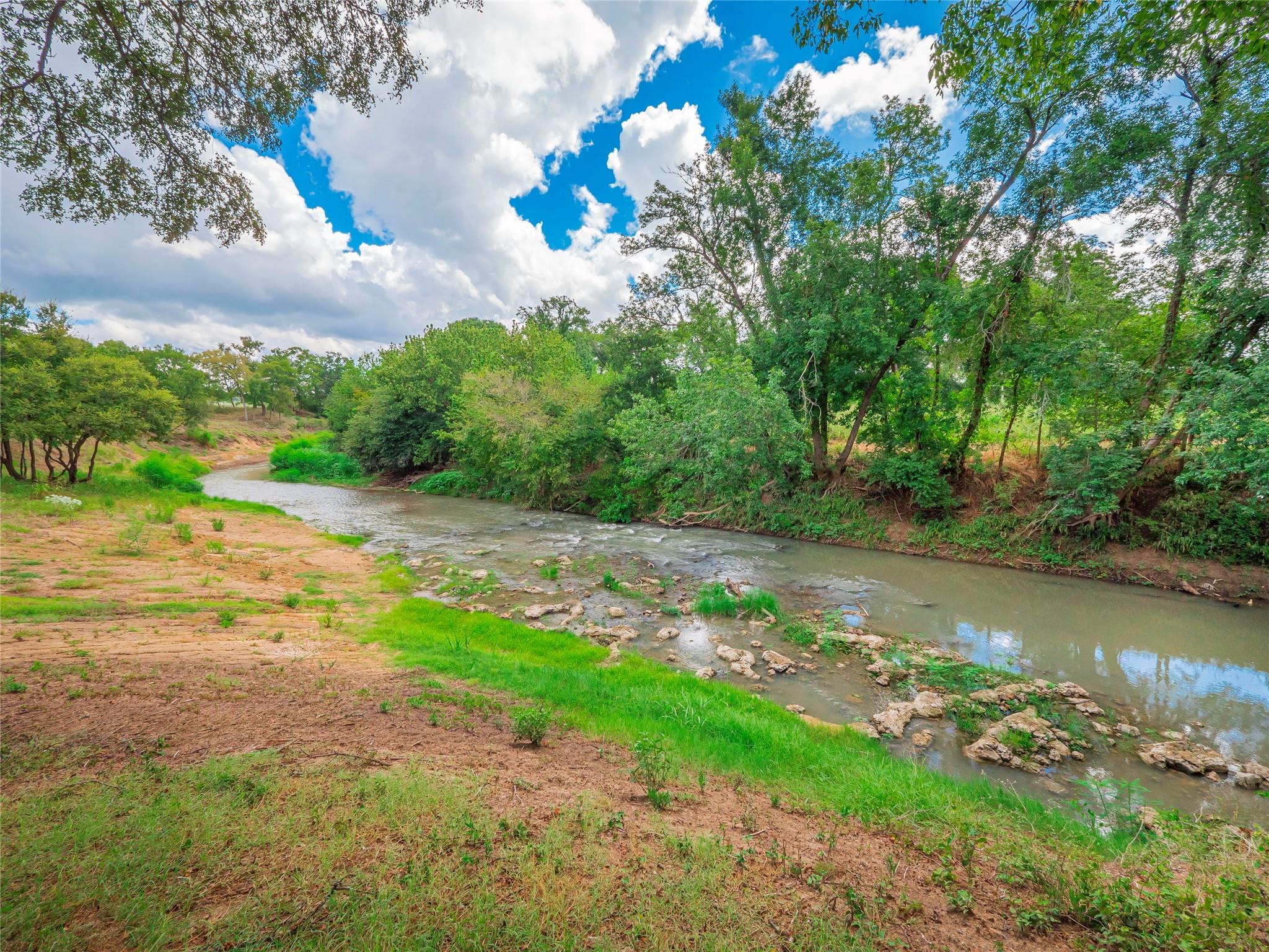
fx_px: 513
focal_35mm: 14
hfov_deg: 102.1
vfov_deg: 85.7
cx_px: 634
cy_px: 476
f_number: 8
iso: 200
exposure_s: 1/200
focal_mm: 7
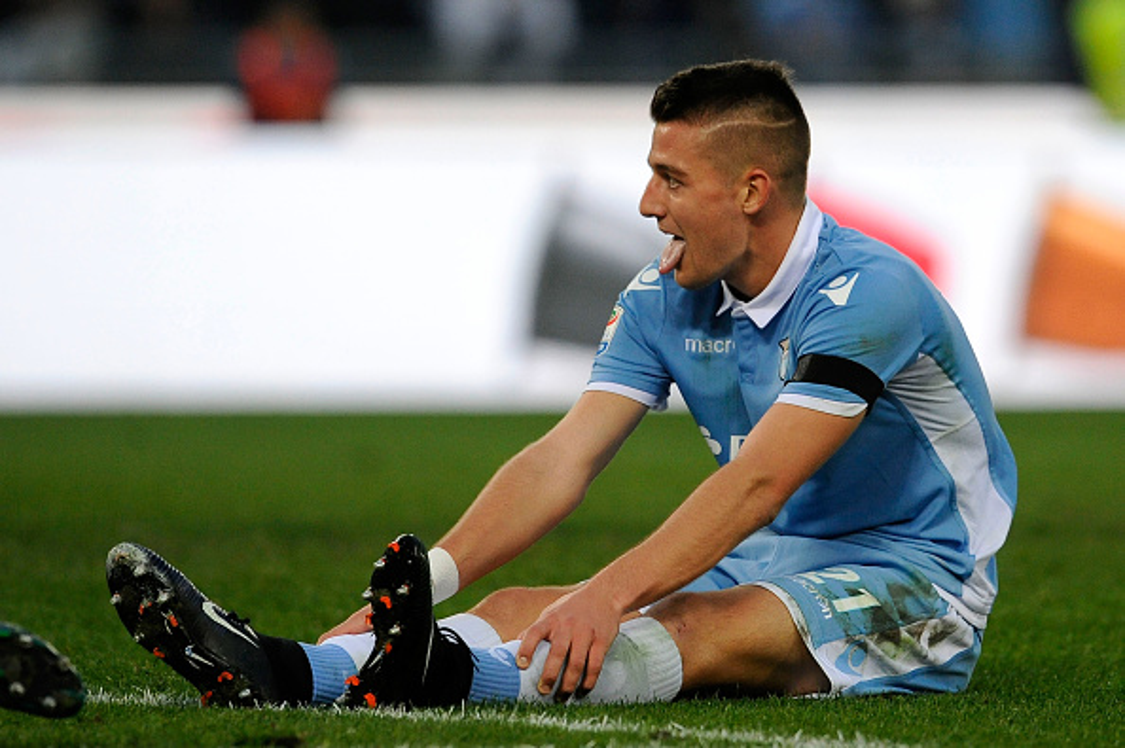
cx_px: 562
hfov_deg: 5.2
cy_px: 374
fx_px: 12489
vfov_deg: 3.4
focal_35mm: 400
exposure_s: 1/1000
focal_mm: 400
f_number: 3.2
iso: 2000
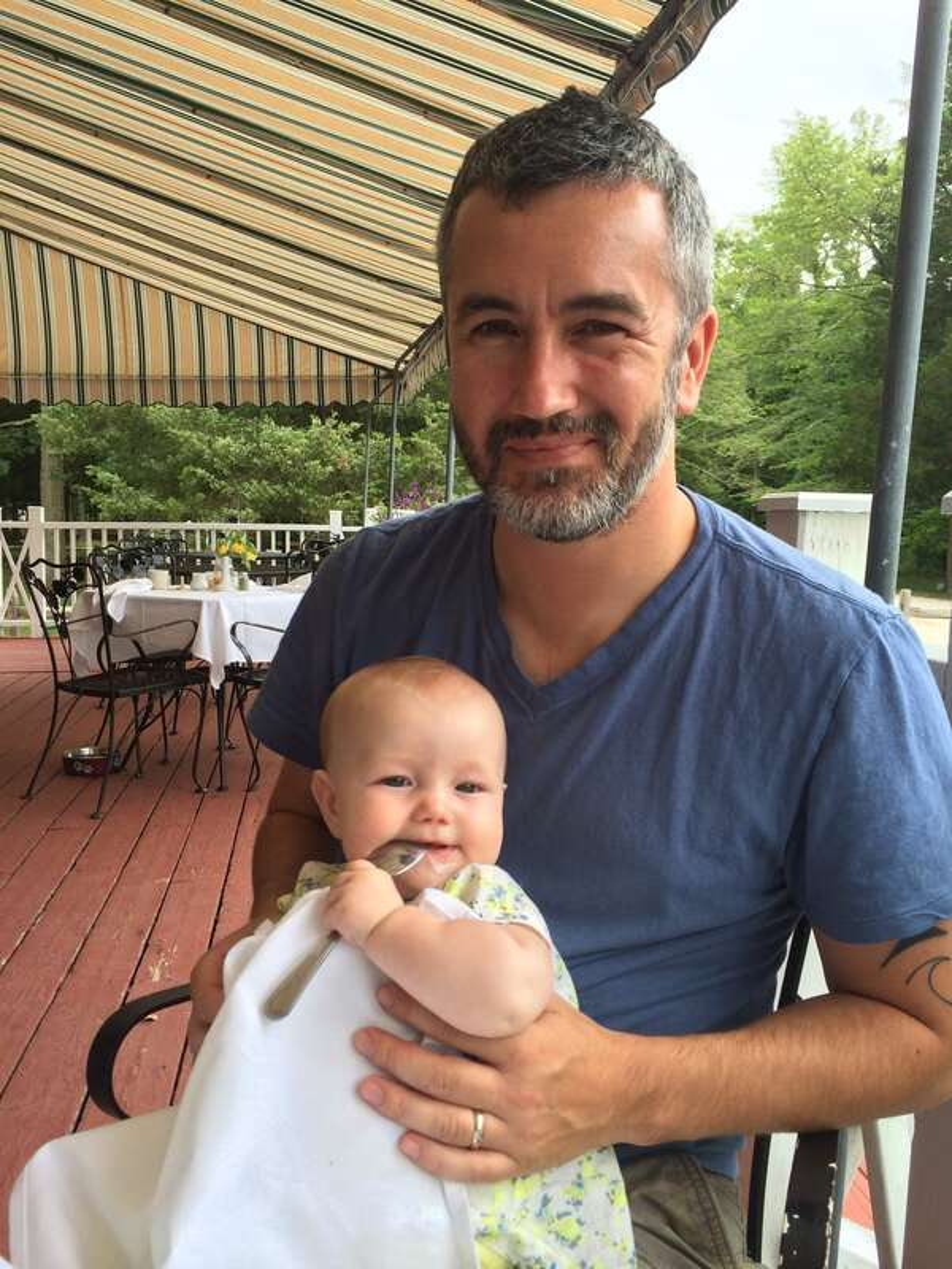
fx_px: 1100
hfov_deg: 46.8
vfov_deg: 60.0
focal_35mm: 30
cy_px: 634
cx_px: 476
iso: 32
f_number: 2.2
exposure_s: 1/507
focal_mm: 4.12
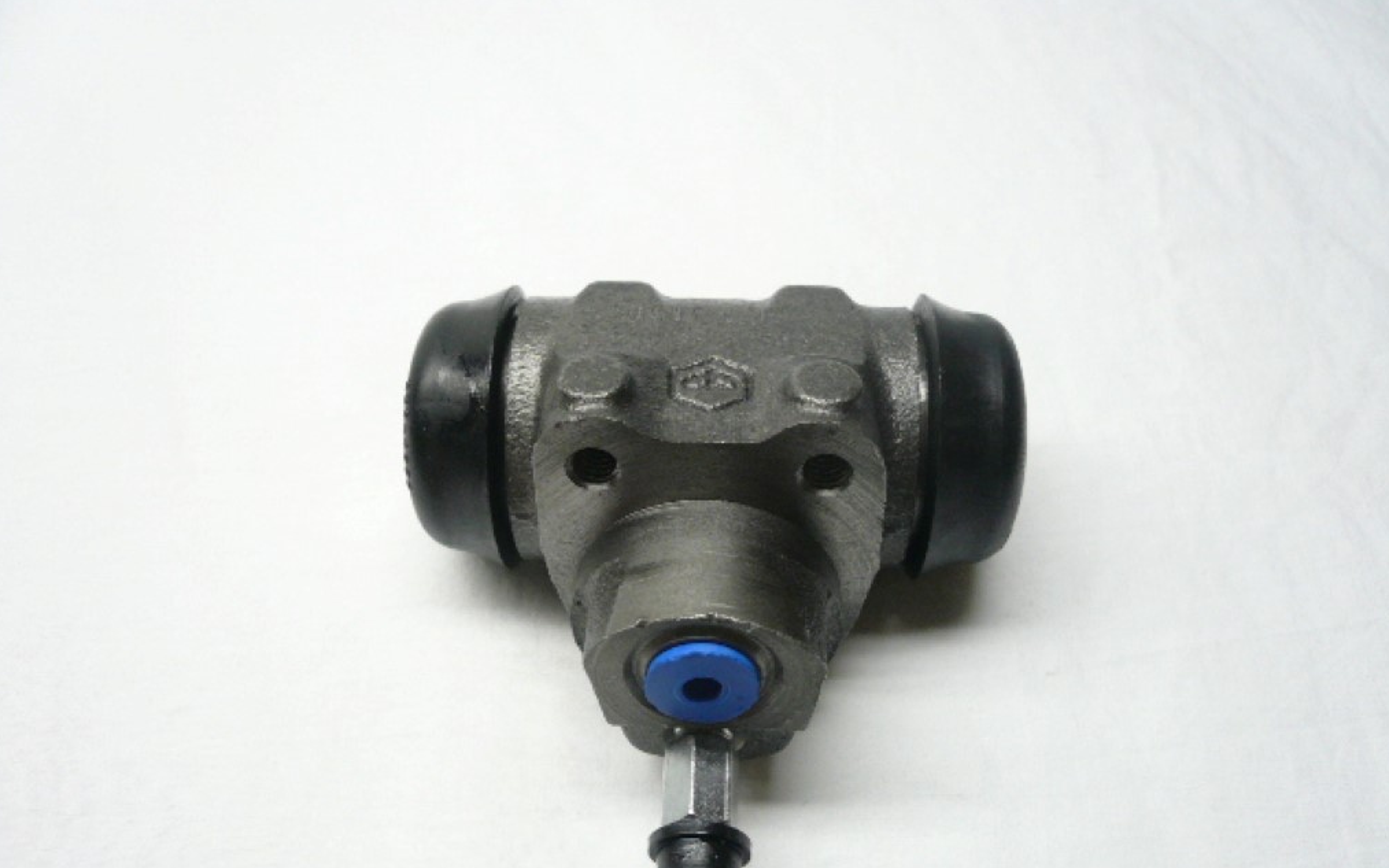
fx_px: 1136
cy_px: 518
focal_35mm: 30
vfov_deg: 41.6
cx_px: 694
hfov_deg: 62.9
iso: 100
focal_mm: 4.6
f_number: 2.8
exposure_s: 1/30
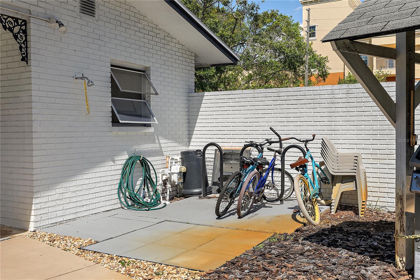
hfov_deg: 54.4
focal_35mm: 35
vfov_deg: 37.9
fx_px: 408
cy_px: 140
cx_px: 210
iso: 1250
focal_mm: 35
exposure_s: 1/1600
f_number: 8
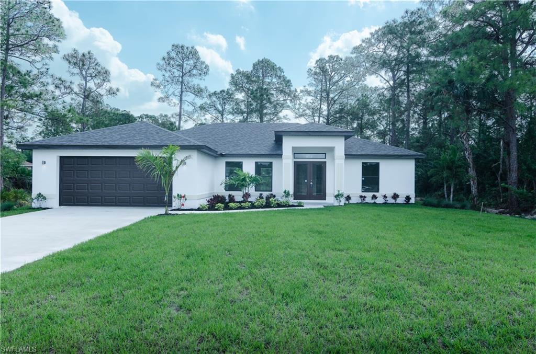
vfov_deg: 52.9
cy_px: 177
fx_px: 356
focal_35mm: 24
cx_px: 268
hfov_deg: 73.9
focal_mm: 16
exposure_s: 1/320
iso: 200
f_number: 9
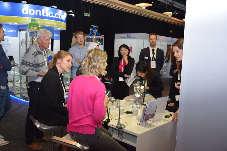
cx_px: 114
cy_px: 76
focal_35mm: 36
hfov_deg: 53.1
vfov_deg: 36.9
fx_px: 227
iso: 800
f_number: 4.5
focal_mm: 24
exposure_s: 1/80
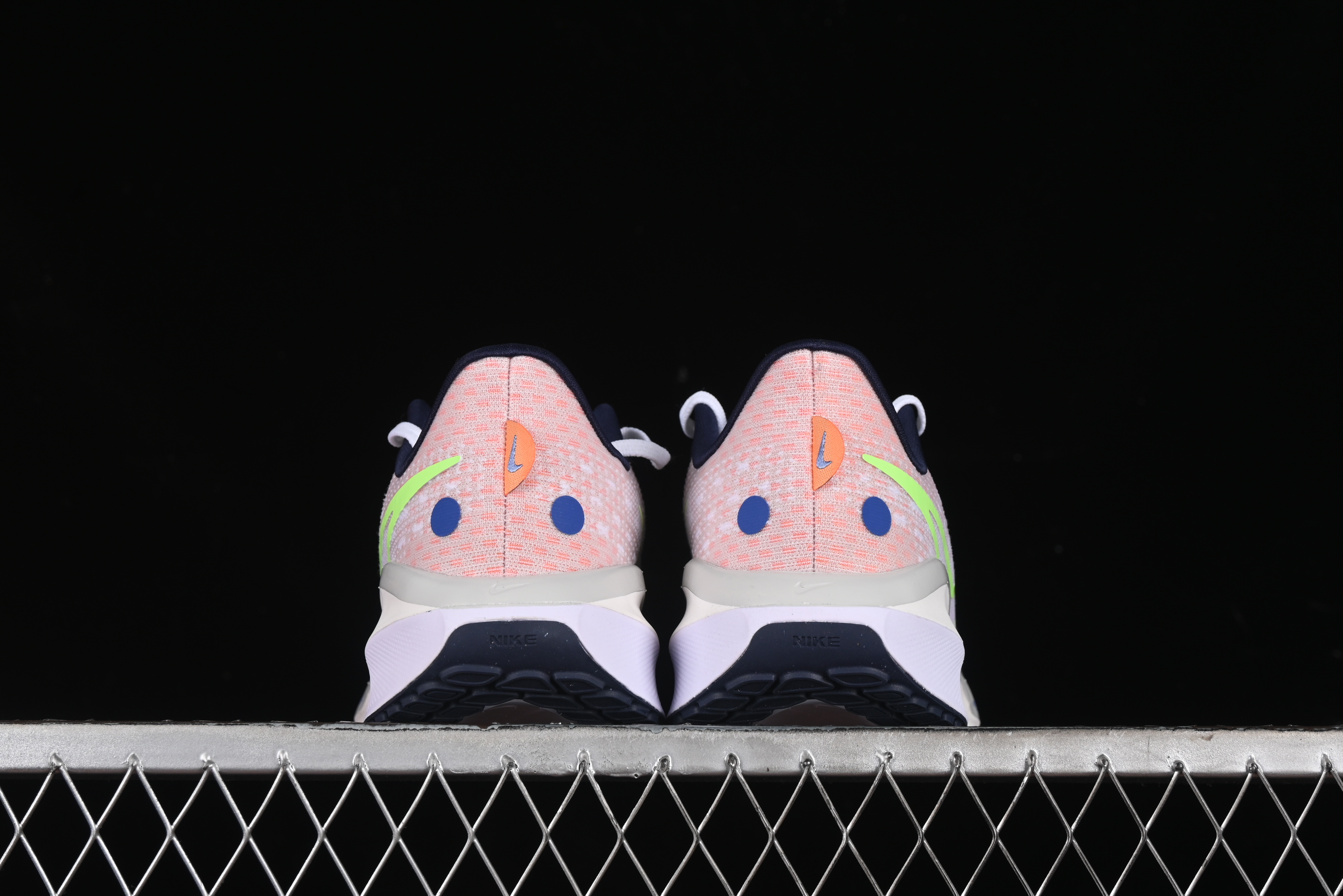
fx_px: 2798
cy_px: 448
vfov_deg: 18.2
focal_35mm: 75
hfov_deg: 27.0
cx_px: 672
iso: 160
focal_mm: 50
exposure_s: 1/80
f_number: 8
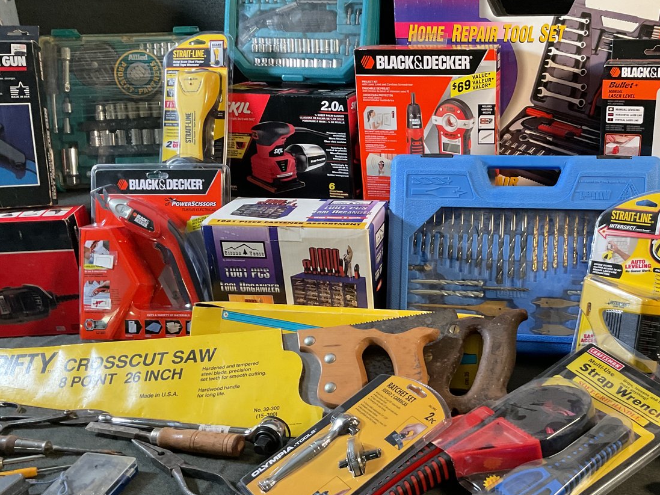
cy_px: 278
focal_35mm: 40
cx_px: 455
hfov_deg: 45.9
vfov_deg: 35.9
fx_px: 763
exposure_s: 1/60
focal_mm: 3
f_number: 1.8
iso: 125
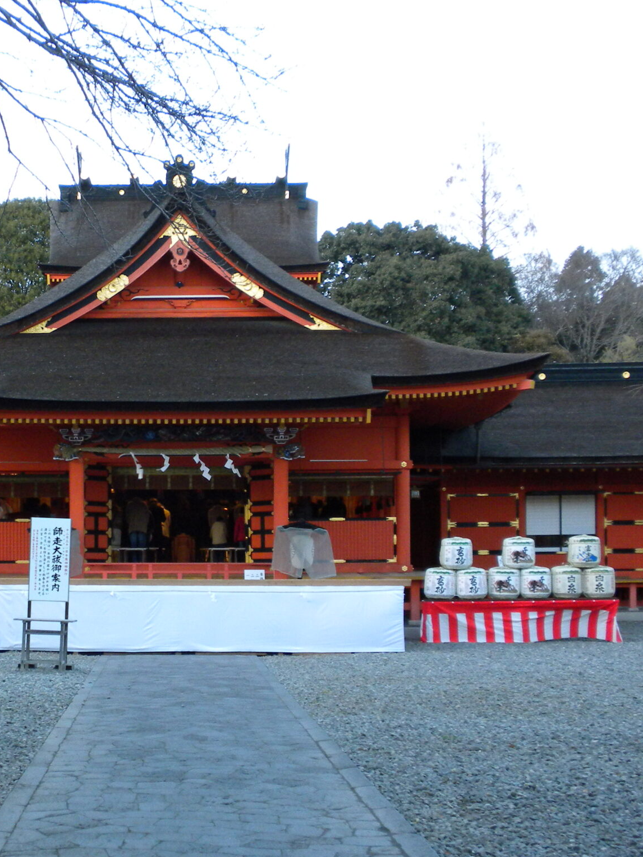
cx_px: 146
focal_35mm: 62
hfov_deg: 23.4
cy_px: 508
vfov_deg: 31.1
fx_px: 1536
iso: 203
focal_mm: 6.6
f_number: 3.5
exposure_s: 1/48
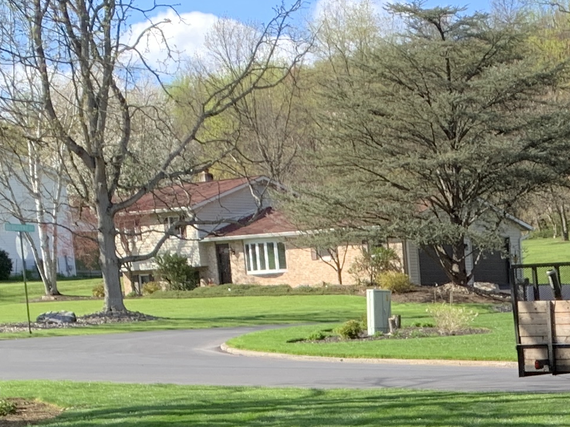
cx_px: 720
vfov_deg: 12.3
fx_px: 1778
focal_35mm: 108
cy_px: 812
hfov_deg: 17.2
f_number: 1.8
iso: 25
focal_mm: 4.25
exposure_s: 1/347
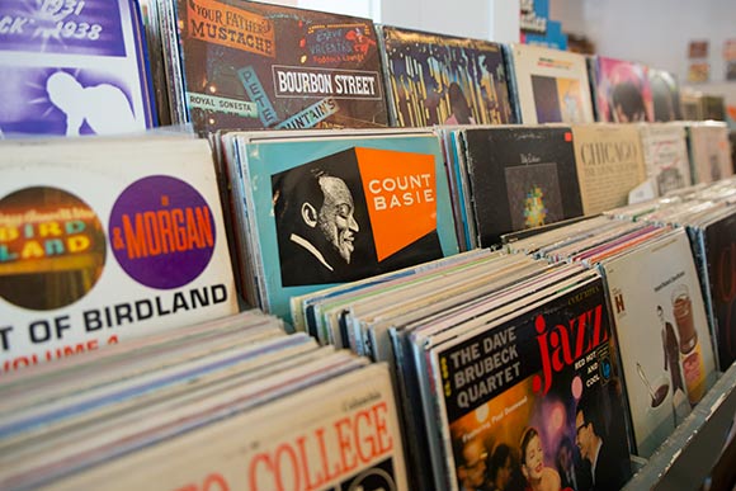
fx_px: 491
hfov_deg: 73.7
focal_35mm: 24
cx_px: 368
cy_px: 246
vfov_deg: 53.2
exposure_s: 1/125
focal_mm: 24
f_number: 4
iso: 1250
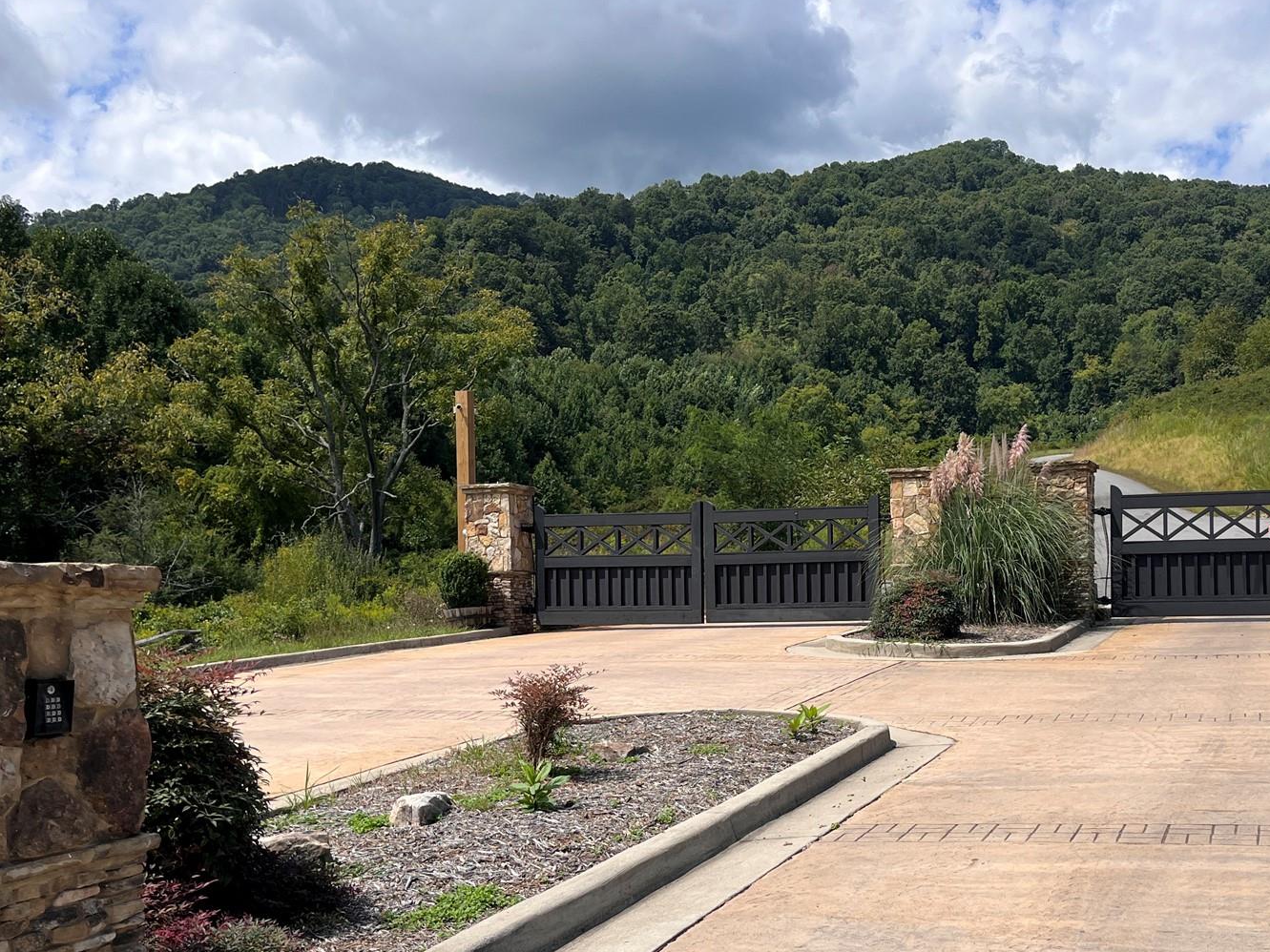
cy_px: 631
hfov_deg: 45.8
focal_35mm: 40
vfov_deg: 35.6
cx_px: 885
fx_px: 1467
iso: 50
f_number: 1.6
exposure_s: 1/4854
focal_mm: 5.1
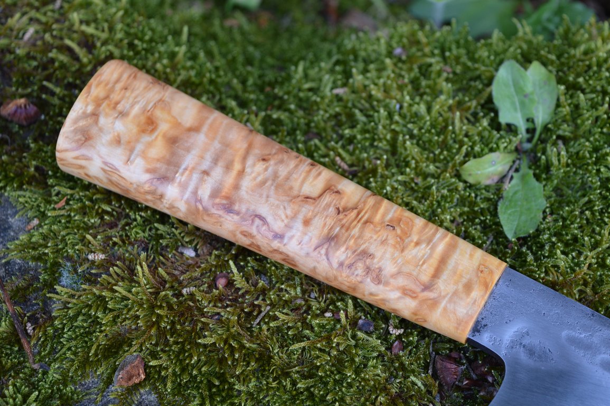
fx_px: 1219
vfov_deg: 18.9
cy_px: 203
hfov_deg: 28.1
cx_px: 305
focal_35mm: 72
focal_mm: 48
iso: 400
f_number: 5.3
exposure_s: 1/100
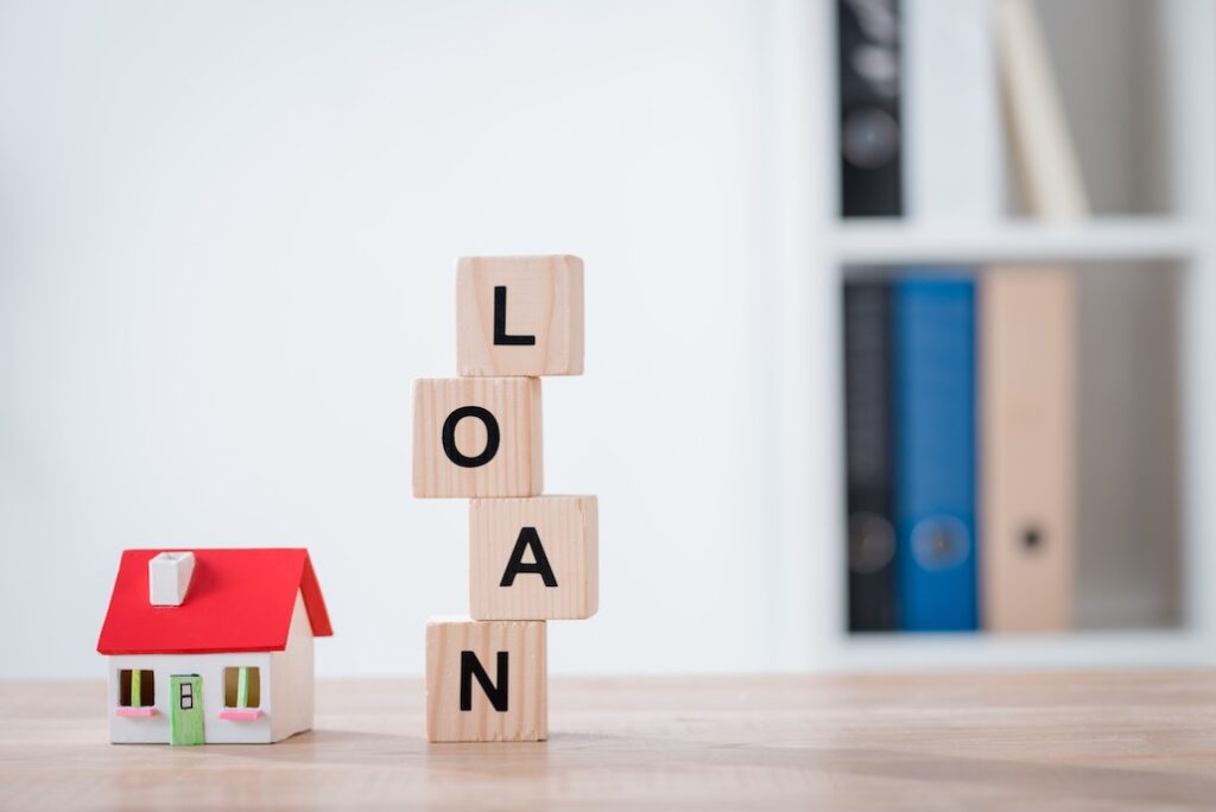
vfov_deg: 13.1
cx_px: 608
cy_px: 406
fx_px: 3549
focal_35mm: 105
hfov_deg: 19.4
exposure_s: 1/200
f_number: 5.6
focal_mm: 105
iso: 250
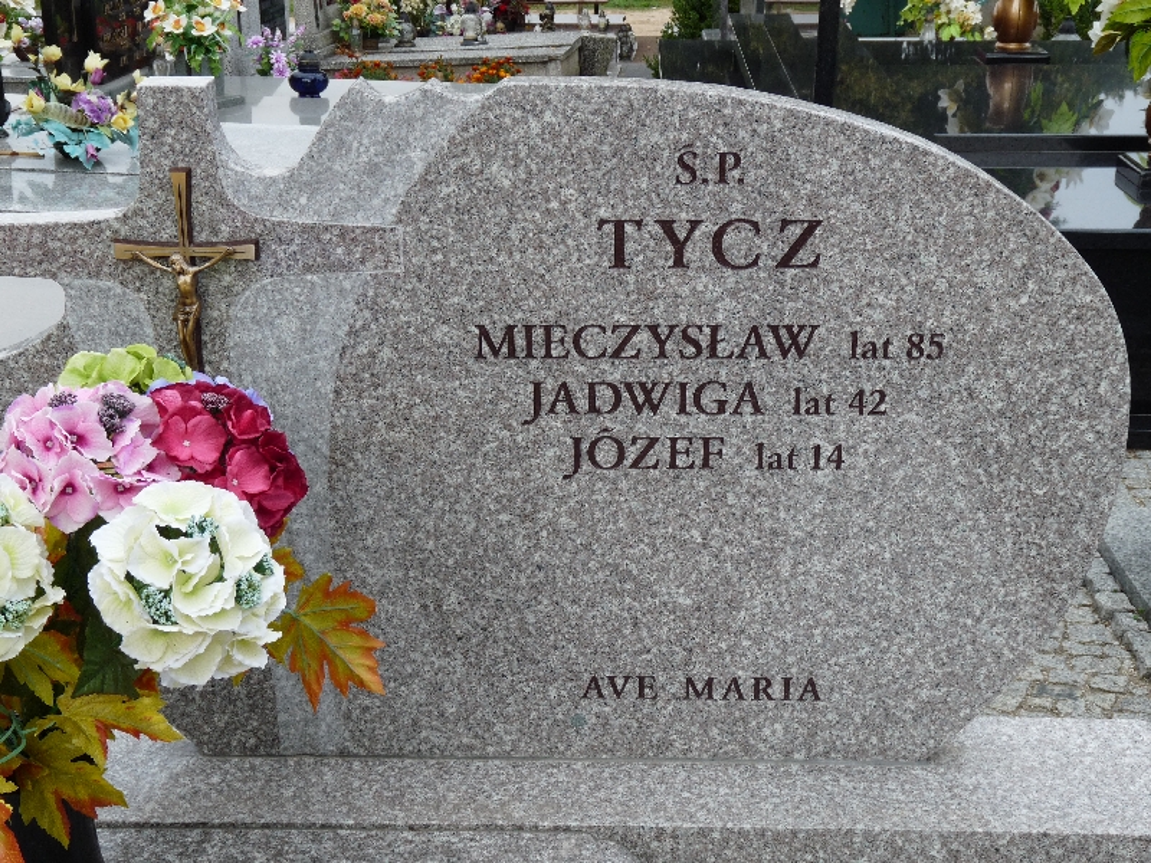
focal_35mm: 57
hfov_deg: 33.8
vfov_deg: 25.7
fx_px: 1895
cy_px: 432
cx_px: 576
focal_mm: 10.1
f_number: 4.5
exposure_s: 1/200
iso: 100
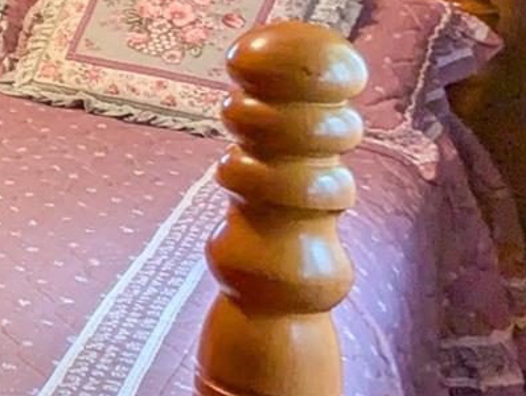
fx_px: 1248
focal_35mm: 82
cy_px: -110
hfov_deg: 17.1
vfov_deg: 17.1
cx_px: -543
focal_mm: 2.35
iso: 52
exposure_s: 1/25
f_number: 2.2
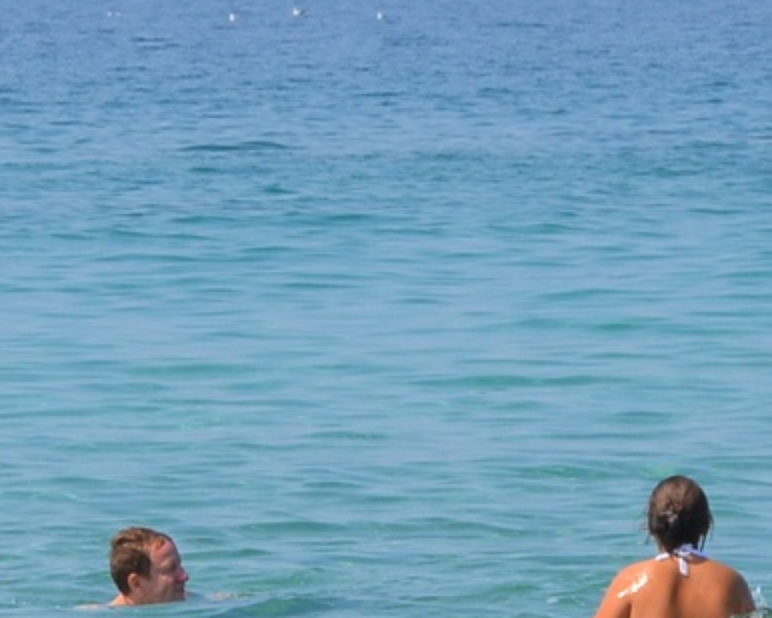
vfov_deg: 2.7
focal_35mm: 563
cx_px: -60
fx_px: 12867
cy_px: -60
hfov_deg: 3.4
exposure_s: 1/250
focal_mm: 52
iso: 100
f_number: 8
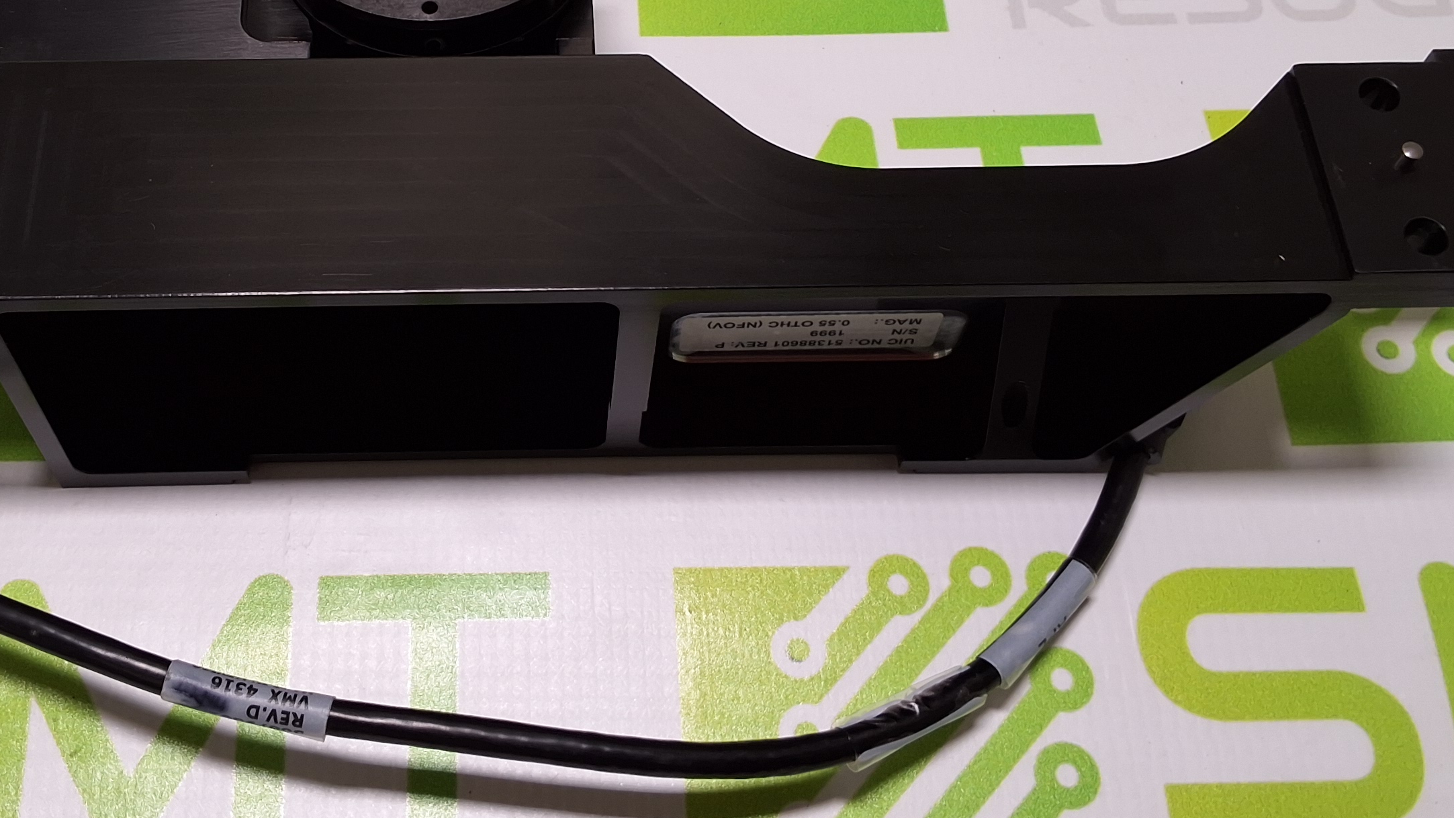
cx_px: 531
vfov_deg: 25.6
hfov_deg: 44.2
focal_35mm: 46
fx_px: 1774
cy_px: 187
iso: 40
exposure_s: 1/120
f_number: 1.9
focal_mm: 2.91
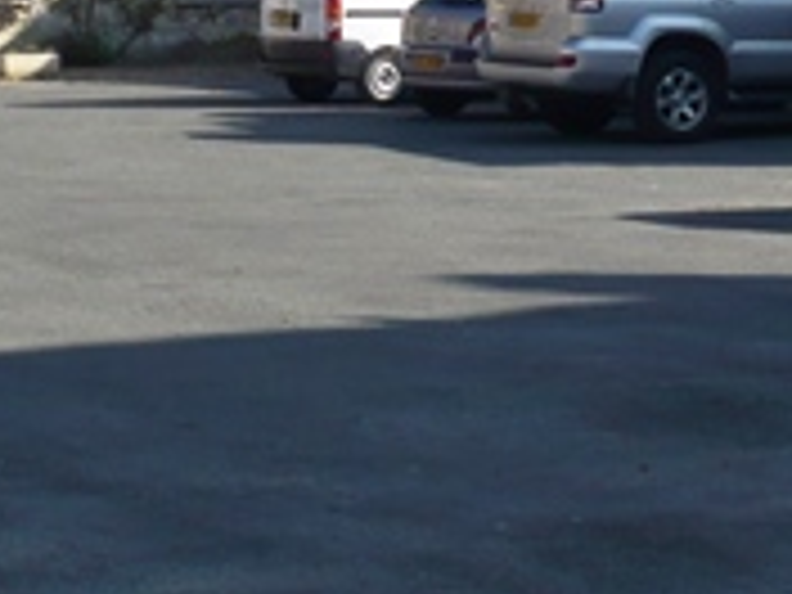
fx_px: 3180
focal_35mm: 139
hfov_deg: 14.2
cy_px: -272
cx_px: 504
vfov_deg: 10.3
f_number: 8
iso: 100
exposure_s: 1/160
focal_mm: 5.8
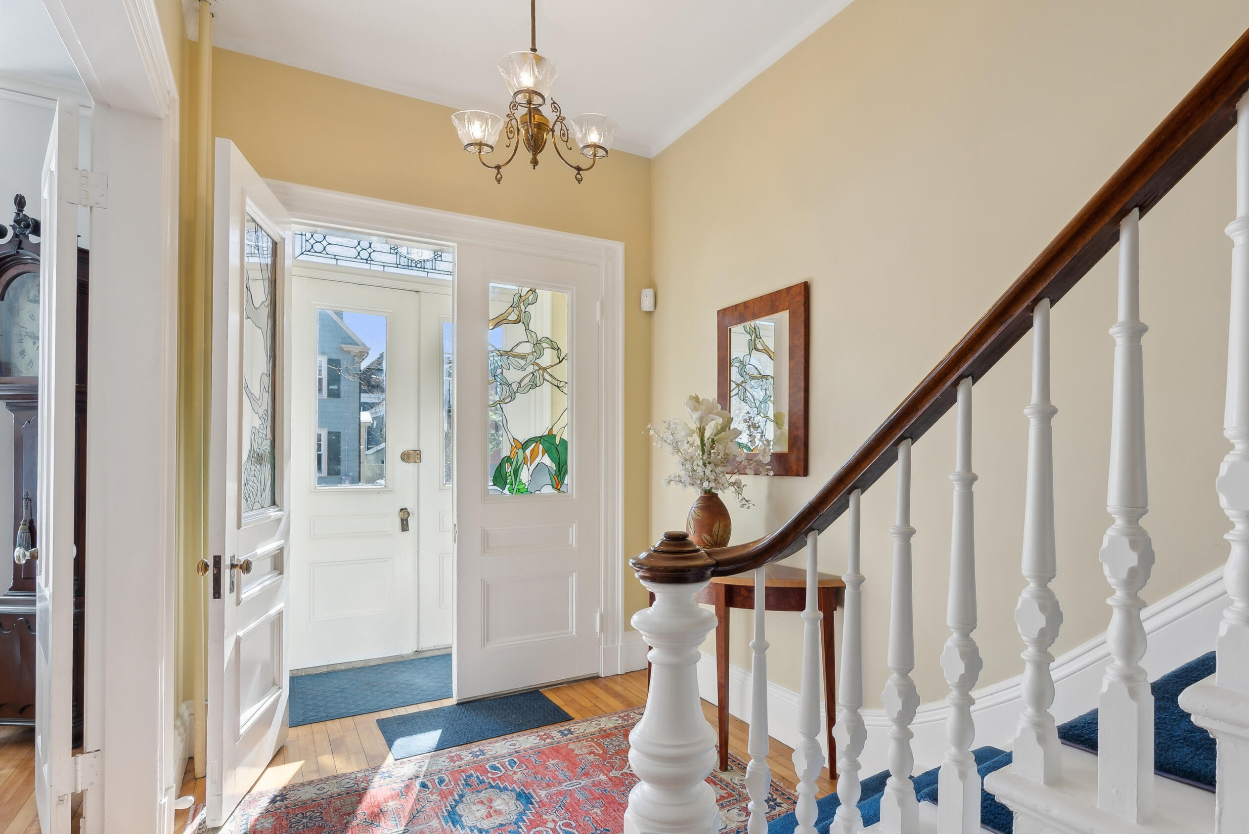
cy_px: 448
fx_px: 660
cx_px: 711
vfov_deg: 64.5
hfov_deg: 86.4
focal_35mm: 19
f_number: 7.1
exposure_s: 1/25
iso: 320
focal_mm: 16
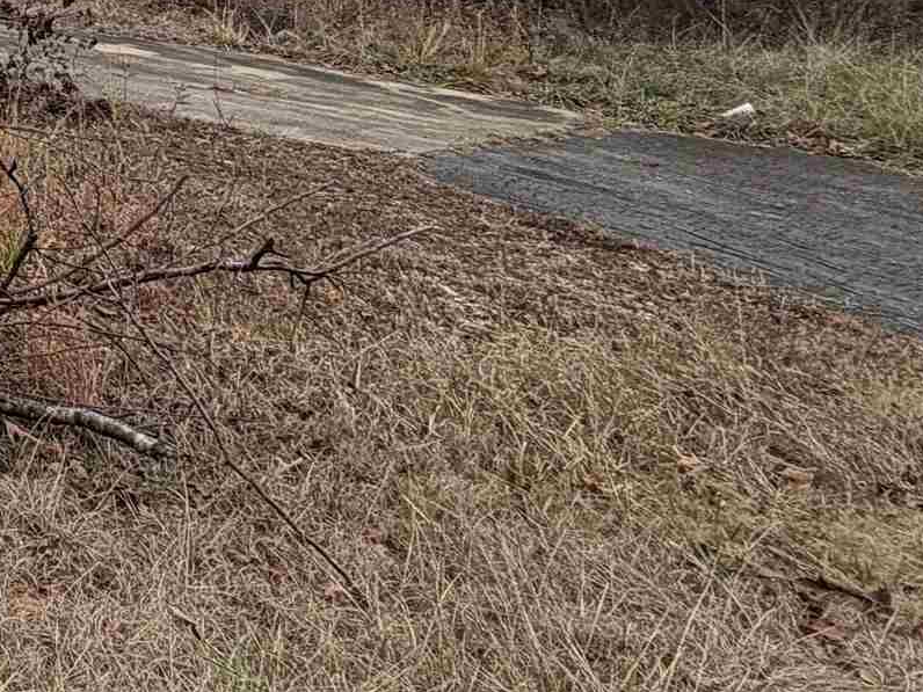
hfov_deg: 25.1
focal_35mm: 54
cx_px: -529
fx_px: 1440
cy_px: -159
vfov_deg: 24.3
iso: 40
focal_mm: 2.22
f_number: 2.2
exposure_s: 1/522
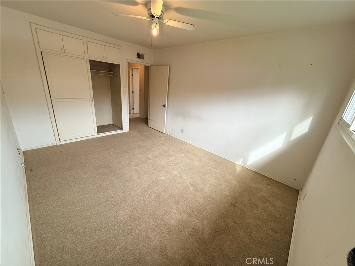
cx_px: 178
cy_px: 133
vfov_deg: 85.7
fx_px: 144
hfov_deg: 102.1
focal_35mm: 14
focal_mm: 2.22
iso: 125
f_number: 2.2
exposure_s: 1/120
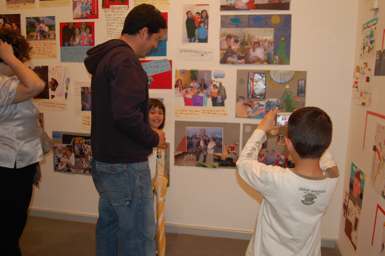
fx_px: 321
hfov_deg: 62.0
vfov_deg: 43.5
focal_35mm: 30
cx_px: 192
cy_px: 128
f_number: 3.8
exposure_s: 1/60
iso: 400
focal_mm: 20
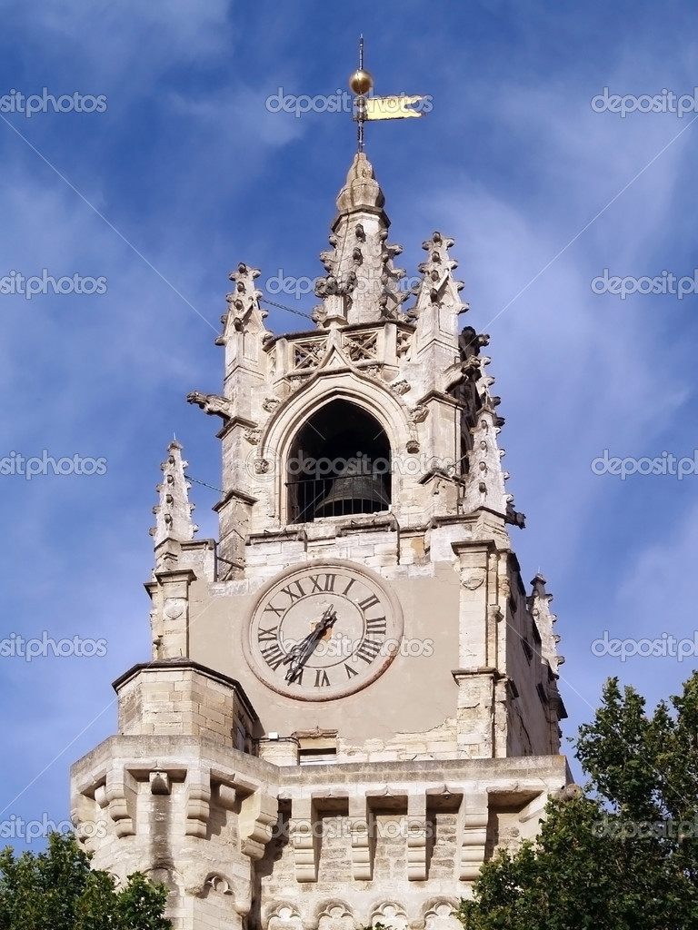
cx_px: 349
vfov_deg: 16.4
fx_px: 3226
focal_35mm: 120
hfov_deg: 12.3
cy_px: 465
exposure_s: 1/350
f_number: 5.6
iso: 100
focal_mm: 60
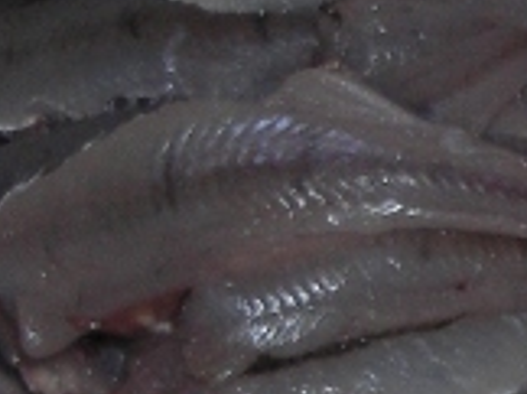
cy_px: 287
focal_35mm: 111
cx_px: 446
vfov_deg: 13.3
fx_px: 1687
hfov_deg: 17.6
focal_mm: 6.3
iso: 100
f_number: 3.3
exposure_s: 1/30
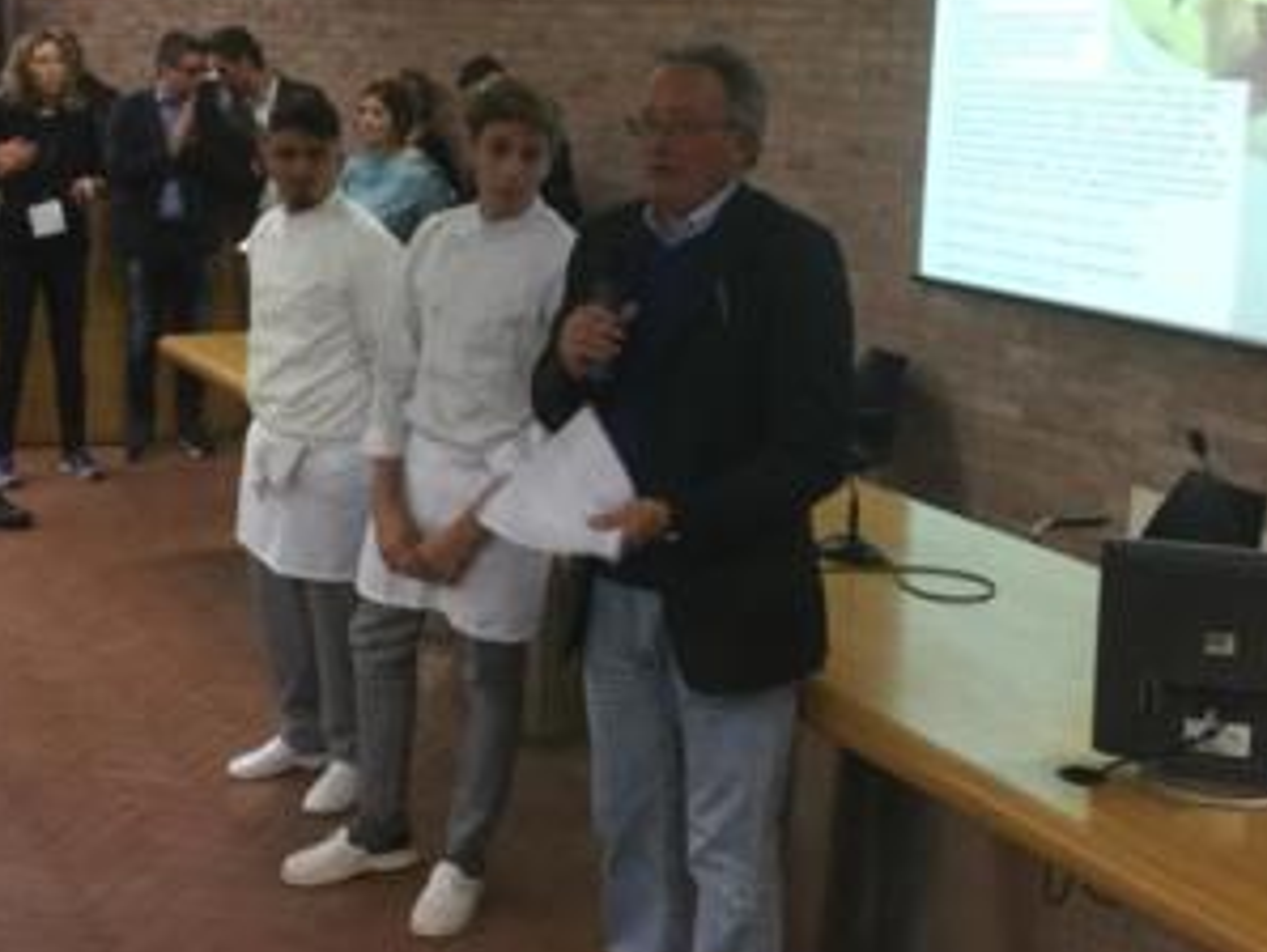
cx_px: 629
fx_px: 1905
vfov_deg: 27.9
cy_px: 321
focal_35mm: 52
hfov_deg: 36.8
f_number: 2.4
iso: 160
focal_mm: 3.3
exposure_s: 1/33
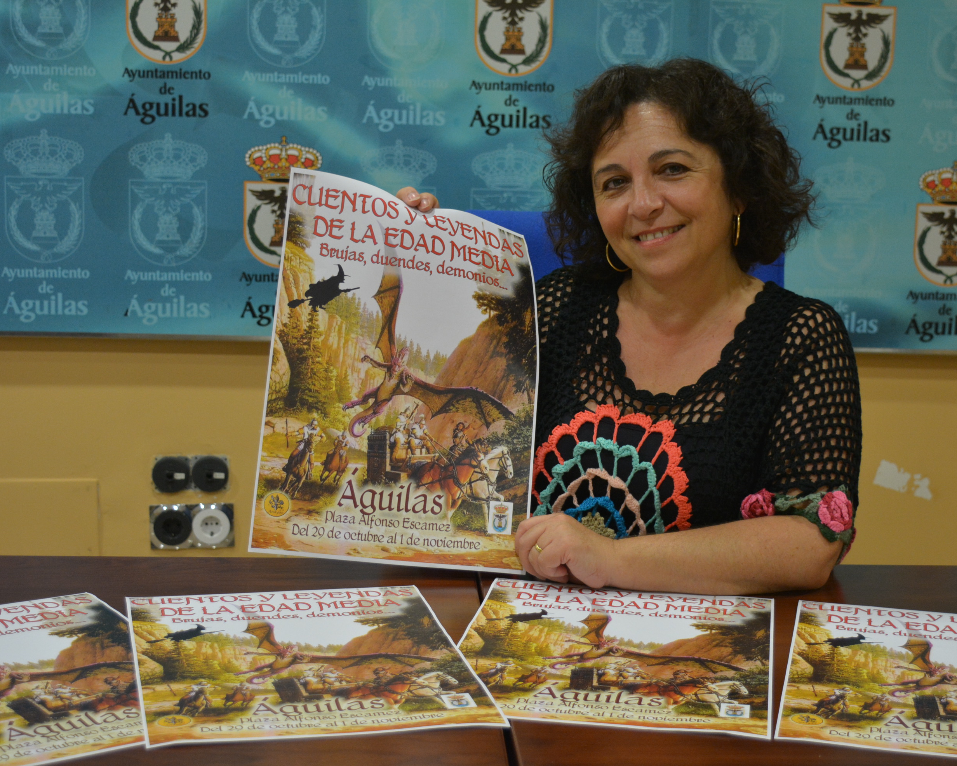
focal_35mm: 65
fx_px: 1841
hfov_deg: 29.1
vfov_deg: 23.5
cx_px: 558
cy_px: 383
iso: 800
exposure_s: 1/60
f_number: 4.8
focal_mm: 38
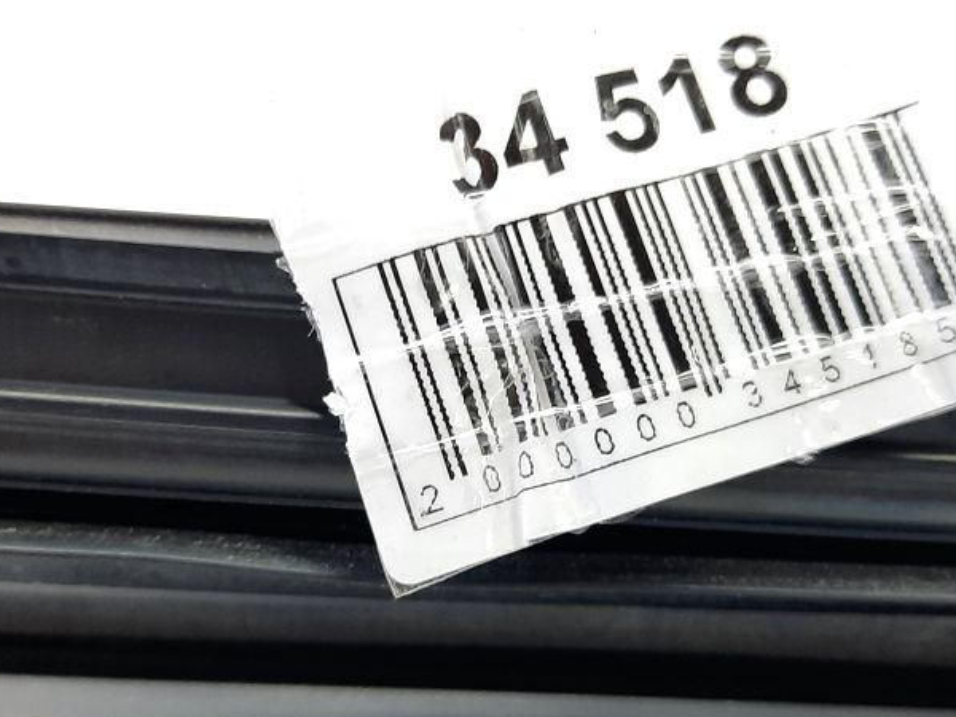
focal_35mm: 50
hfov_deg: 38.2
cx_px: 499
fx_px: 1381
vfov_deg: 29.1
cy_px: 335
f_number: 2
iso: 160
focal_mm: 4.6
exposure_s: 1/50
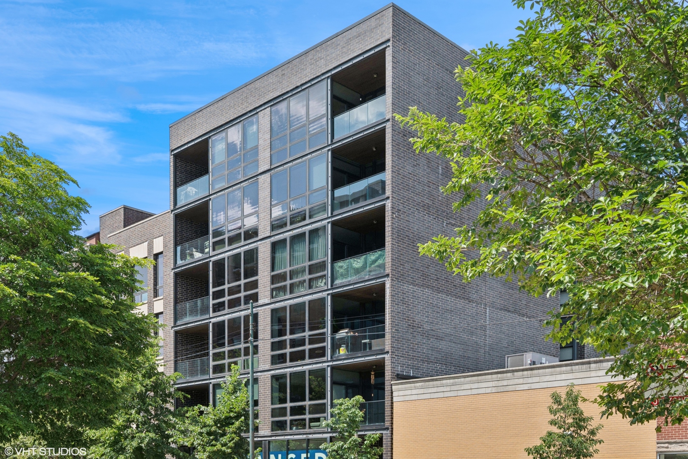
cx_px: 344
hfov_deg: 50.7
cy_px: 230
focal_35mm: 38
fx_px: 726
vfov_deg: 35.1
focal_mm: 25.5
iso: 200
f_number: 9.5
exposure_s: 1/350
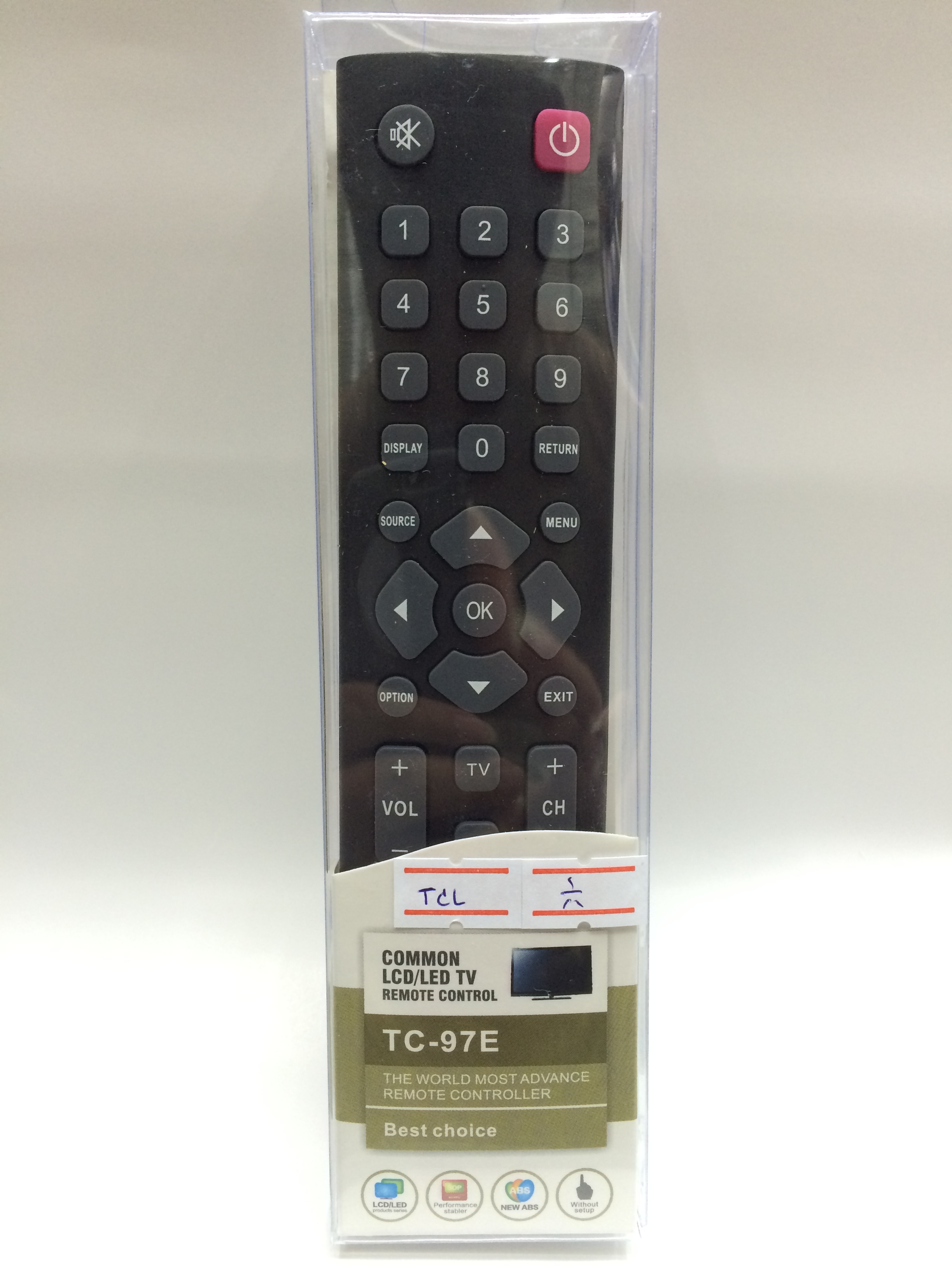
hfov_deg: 48.2
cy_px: 634
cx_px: 476
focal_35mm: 29
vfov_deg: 61.7
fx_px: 1063
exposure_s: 1/33
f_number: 2.2
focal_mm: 4.15
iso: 160
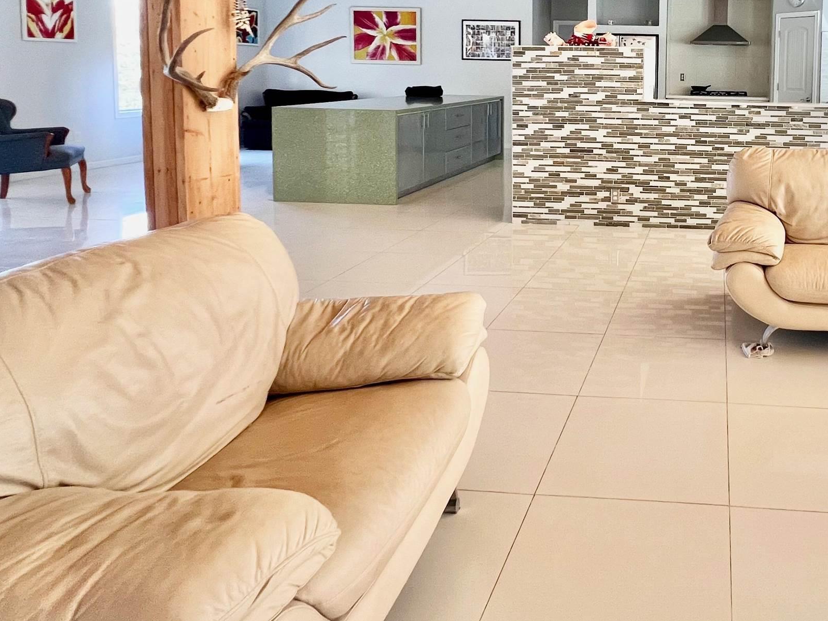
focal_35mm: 25
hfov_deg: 62.3
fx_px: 598
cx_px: 686
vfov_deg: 51.1
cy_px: 114
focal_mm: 1.57
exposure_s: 1/99
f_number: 1.8
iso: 200
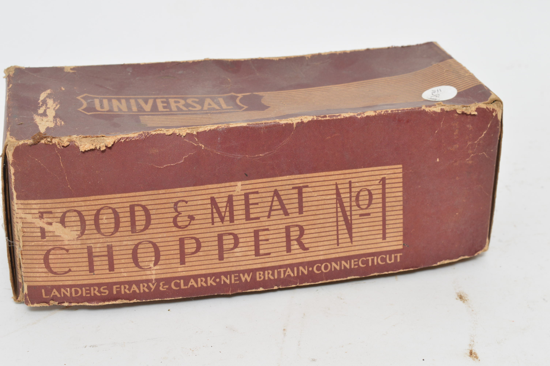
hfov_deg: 29.3
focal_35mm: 69
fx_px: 1053
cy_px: 183
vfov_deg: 19.7
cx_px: 275
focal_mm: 46
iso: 400
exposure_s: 1/80
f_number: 9
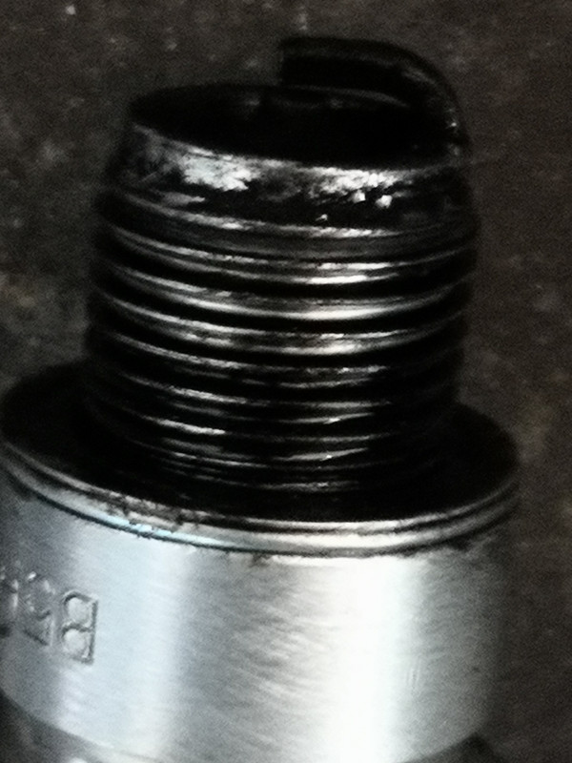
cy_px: 382
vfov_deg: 14.4
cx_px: 286
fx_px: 3018
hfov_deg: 10.8
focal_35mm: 137
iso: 400
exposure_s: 1/25
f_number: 1.6
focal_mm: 3.95
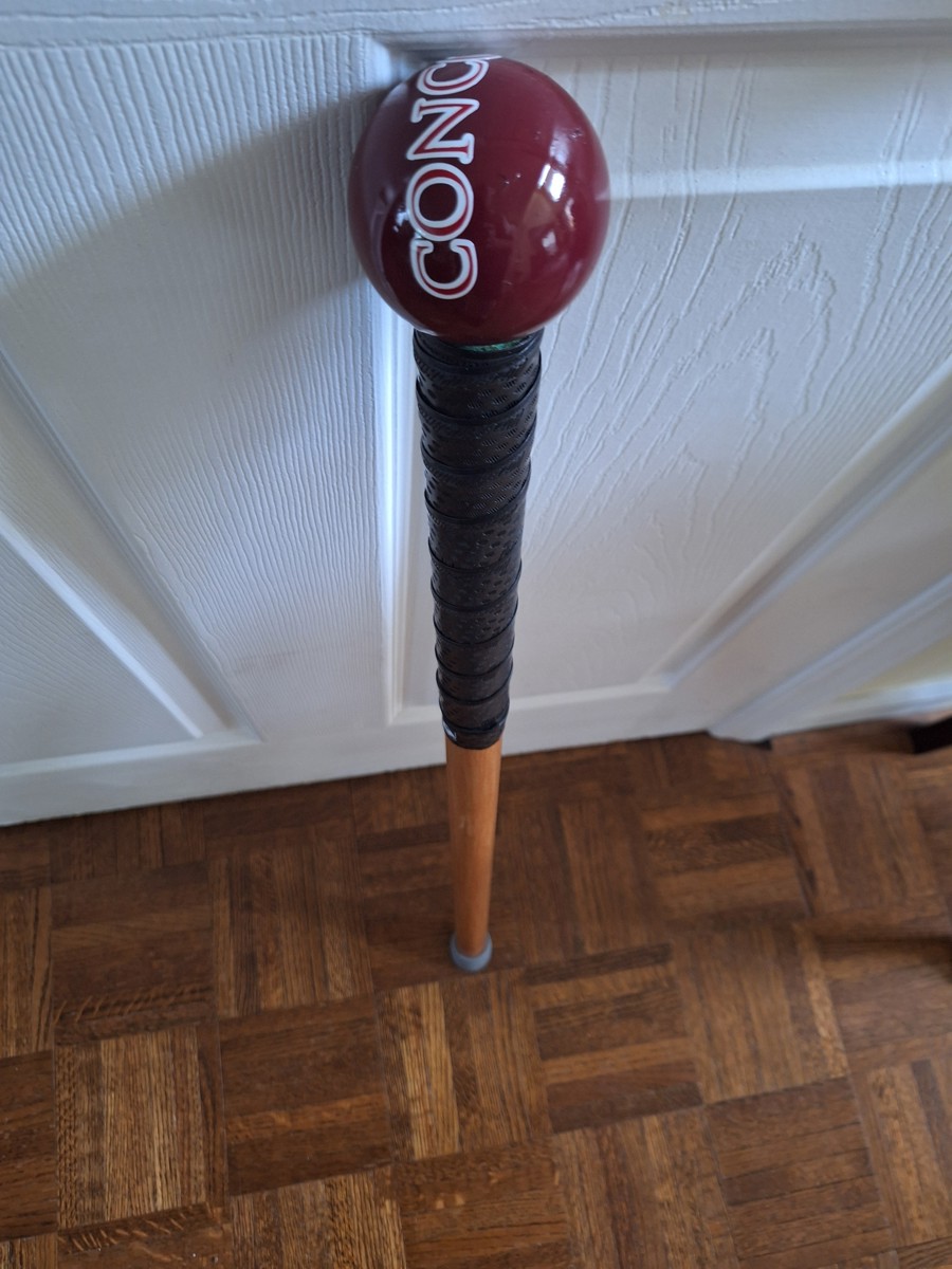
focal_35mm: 23
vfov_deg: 73.9
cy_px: 634
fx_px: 843
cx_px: 476
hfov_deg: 58.9
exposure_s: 1/24
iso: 320
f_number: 1.8
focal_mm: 5.54
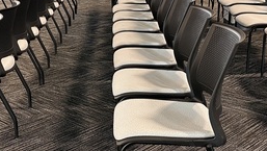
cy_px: 81
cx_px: 102
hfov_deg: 34.2
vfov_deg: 19.8
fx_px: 432
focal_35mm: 61
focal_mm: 6.86
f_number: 1.78
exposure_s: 1/60
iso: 250
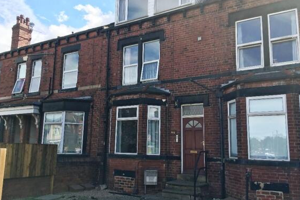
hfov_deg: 60.3
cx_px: 148
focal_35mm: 31
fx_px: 258
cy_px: 108
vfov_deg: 42.3
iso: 25
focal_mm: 4.15
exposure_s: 1/630
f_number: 2.2
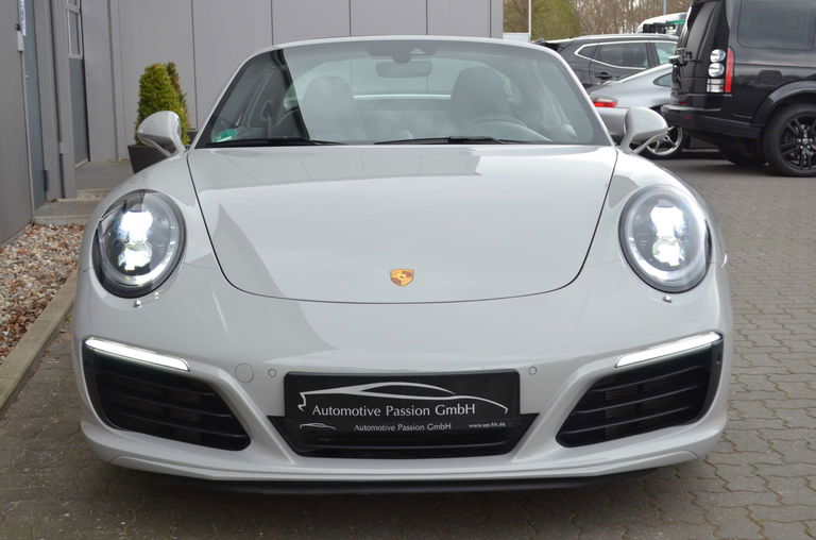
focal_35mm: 52
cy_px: 270
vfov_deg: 25.6
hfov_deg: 37.9
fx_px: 1187
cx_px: 408
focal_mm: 35
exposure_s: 1/60
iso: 500
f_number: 5
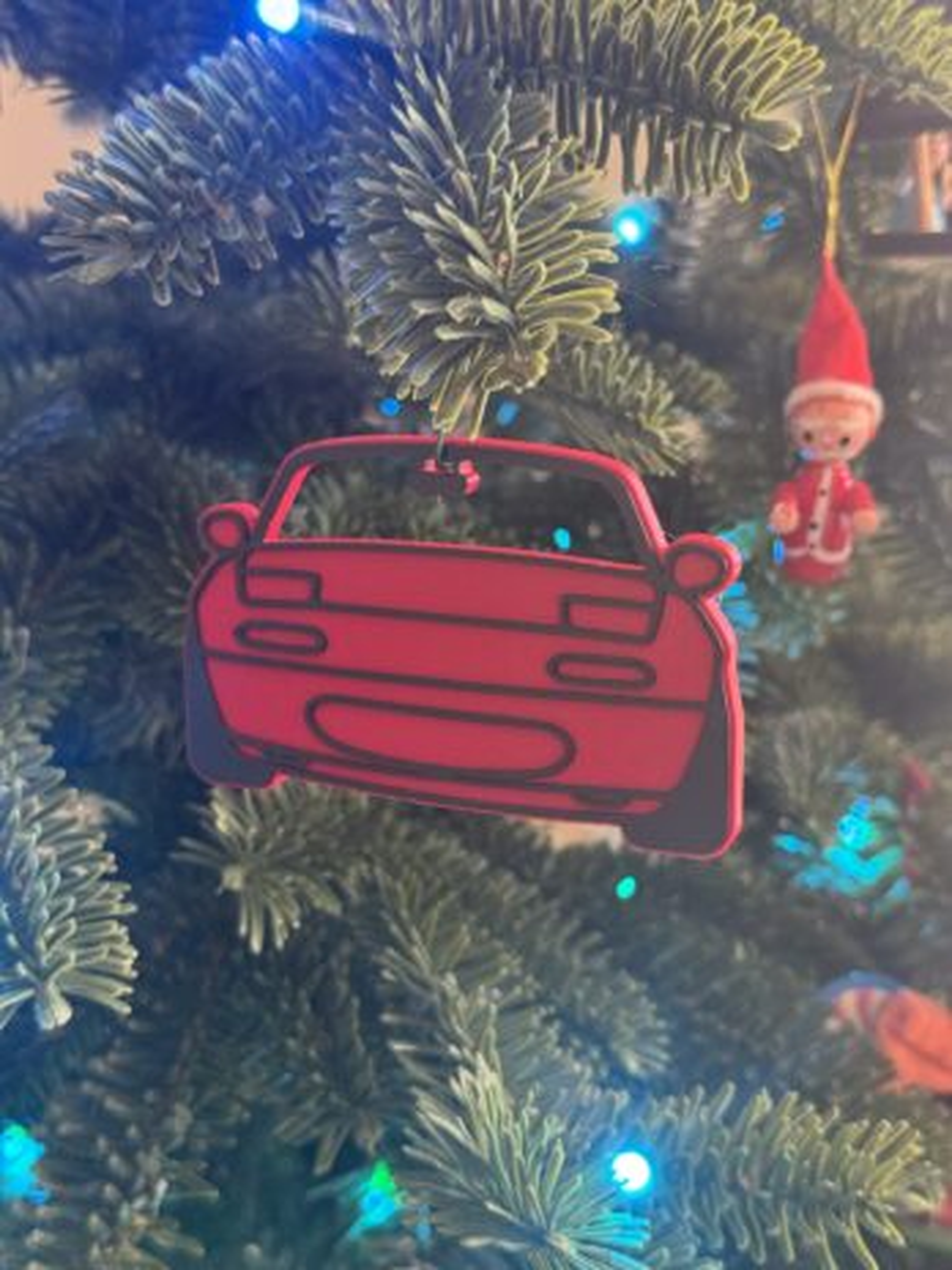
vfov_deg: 39.7
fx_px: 1760
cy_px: 635
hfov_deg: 30.3
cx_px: 476
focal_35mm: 48
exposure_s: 1/40
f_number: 1.78
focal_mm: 6.76
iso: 250
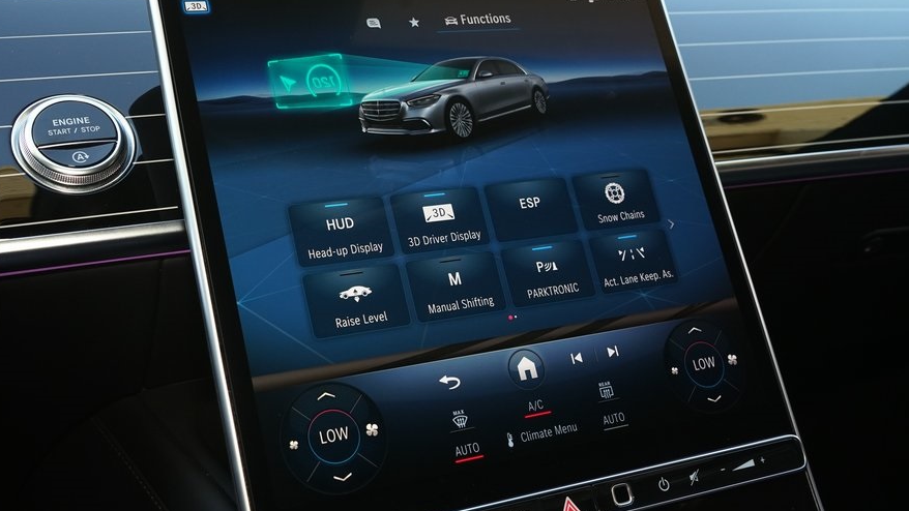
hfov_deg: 46.4
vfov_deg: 27.1
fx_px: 1061
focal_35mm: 44
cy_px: 258
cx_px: 433
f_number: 8
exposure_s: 1/60
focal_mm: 36
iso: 1000
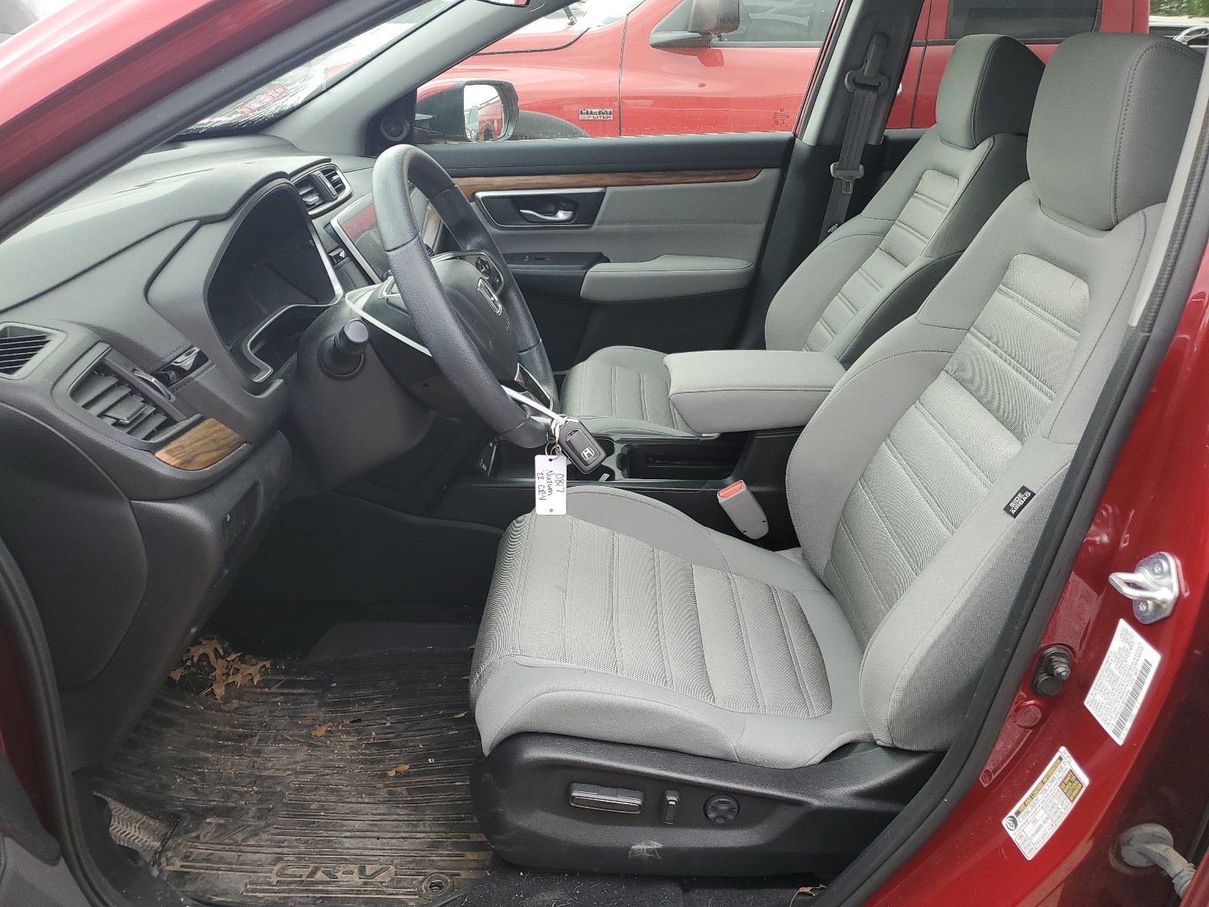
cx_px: 604
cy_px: 454
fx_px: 908
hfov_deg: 67.3
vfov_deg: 53.1
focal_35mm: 26
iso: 50
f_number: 1.5
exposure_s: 1/132
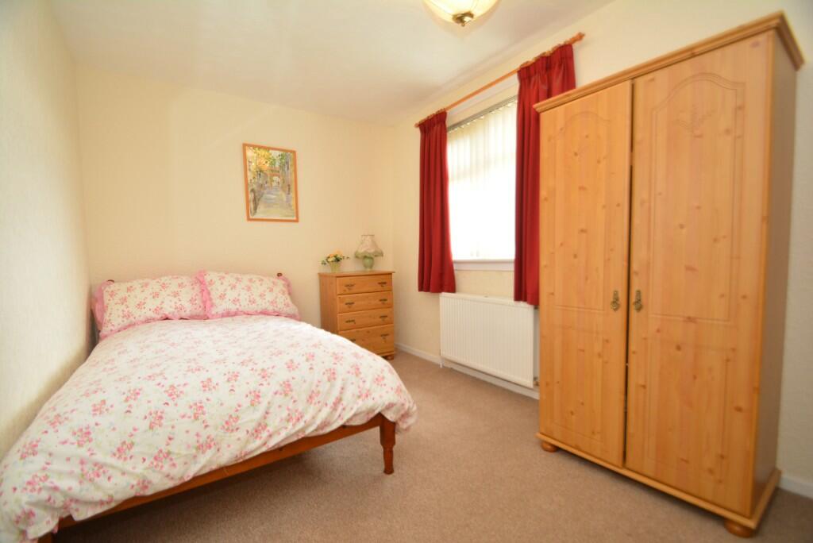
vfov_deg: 77.4
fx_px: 339
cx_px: 406
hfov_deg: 100.4
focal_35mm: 15
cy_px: 272
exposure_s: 1/60
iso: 450
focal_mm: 10
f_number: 4
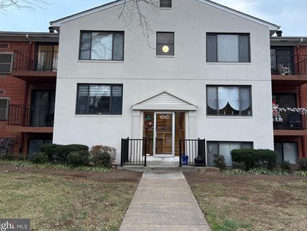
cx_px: 169
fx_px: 275
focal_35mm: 31
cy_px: 96
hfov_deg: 58.2
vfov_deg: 45.3
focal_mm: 5.96
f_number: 1.6
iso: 125
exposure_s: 1/103
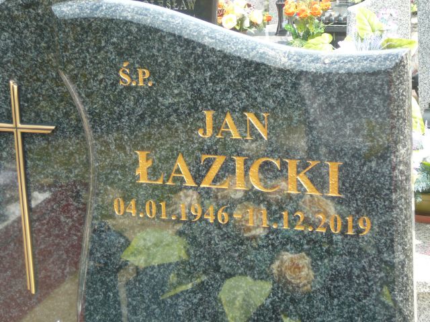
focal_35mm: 77
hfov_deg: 25.3
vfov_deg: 19.1
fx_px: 956
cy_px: 161
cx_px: 215
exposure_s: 1/160
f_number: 3.7
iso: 80
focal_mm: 11.5
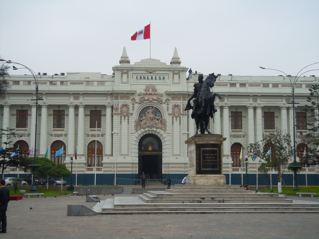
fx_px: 544
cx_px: 160
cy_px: 120
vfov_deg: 24.8
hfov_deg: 32.7
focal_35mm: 59
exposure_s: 1/500
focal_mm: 10.6
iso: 100
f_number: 4
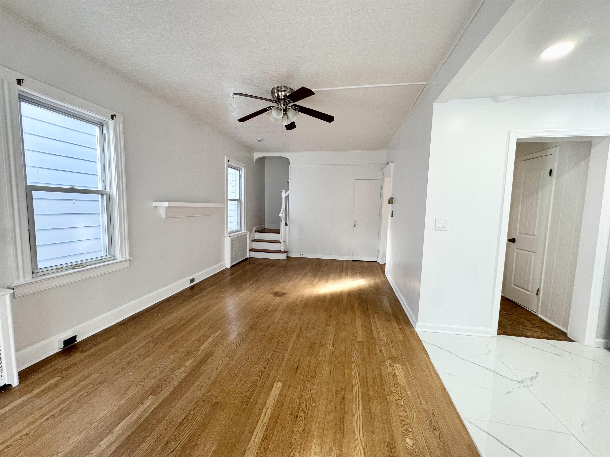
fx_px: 247
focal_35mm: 14
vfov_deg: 85.7
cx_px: 305
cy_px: 228
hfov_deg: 102.1
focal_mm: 2.22
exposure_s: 1/120
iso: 160
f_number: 2.2
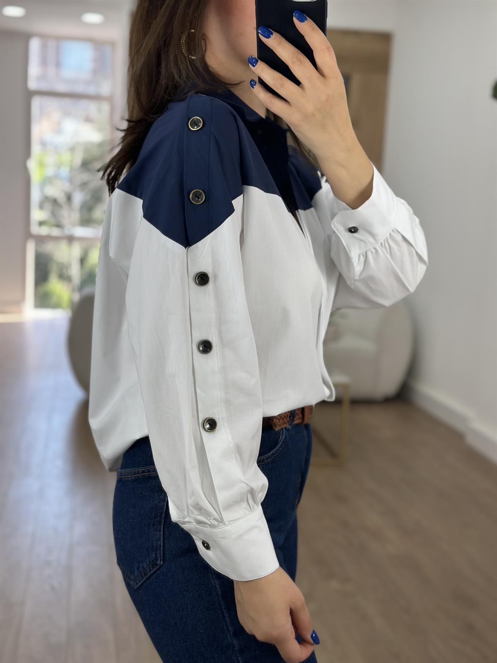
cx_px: 248
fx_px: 919
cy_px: 332
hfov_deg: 30.3
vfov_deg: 39.7
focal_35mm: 48
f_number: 1.78
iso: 80
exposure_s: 1/327
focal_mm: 6.86
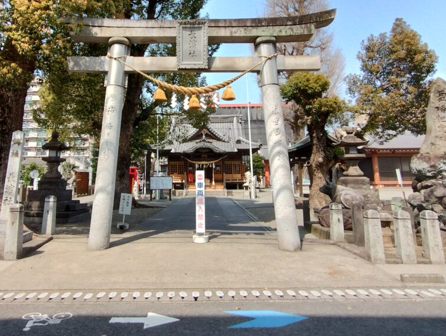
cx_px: 175
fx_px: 348
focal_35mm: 27
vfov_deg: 50.7
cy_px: 119
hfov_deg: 64.6
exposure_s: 1/699
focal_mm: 1.66
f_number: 2.2
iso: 100
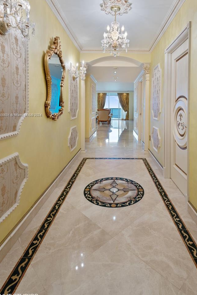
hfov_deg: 61.6
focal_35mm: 20
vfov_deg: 82.7
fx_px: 164
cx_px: 115
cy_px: 115
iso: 250
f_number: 8
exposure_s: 1/20
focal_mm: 16
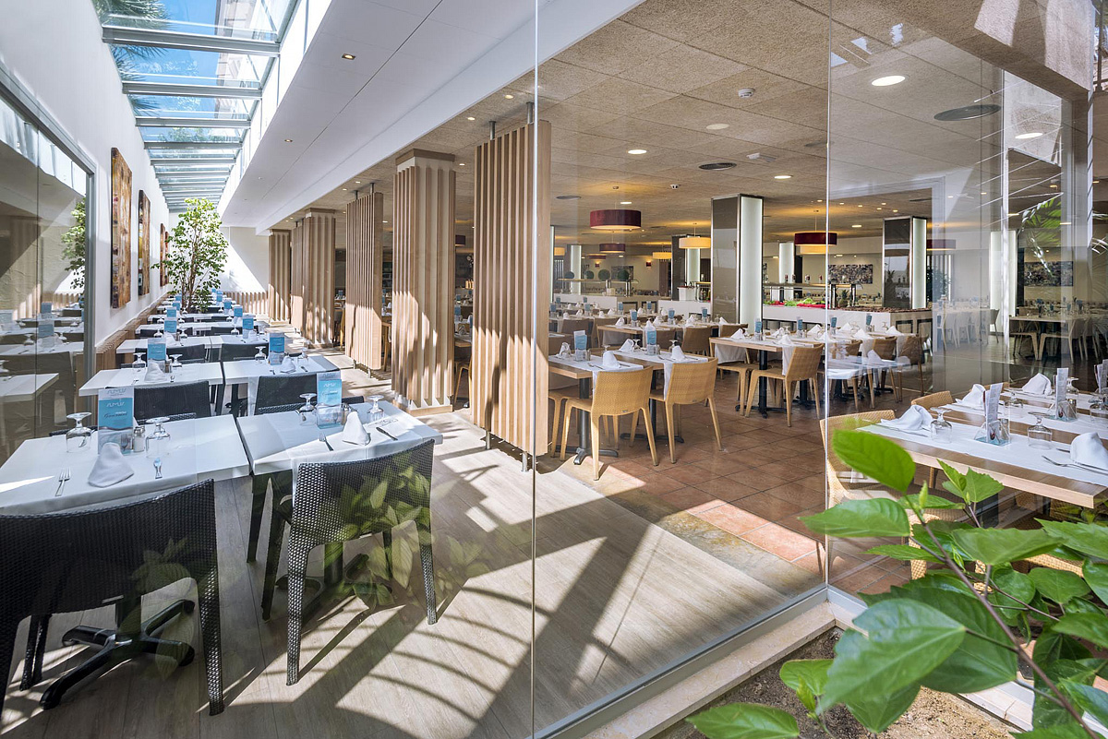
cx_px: 554
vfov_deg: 70.5
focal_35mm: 17
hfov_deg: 93.3
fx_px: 523
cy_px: 370
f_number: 9
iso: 125
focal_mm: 17
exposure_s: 1/10
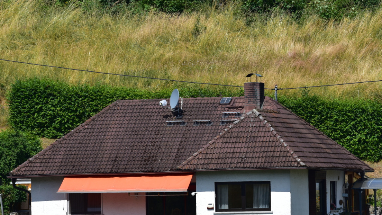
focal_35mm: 645
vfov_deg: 1.9
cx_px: 221
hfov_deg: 3.3
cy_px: 149
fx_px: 6533
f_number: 11
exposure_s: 1/500
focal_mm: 420
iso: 320
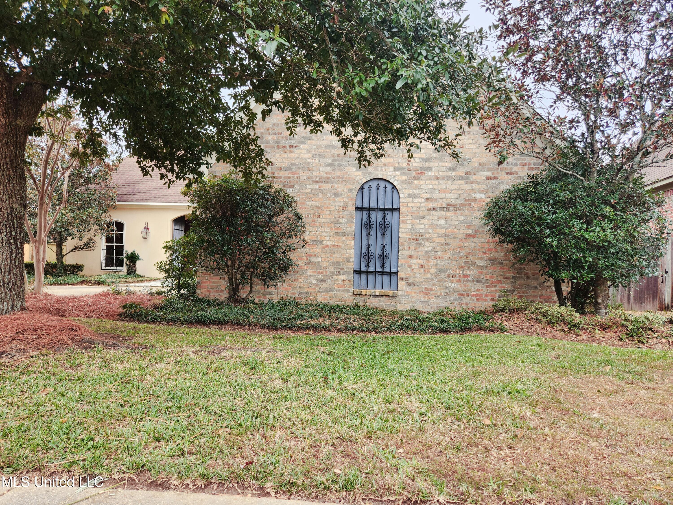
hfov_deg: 73.9
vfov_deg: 58.9
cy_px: 252
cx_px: 336
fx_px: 447
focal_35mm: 23
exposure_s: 1/182
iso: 25
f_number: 1.8
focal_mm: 5.4
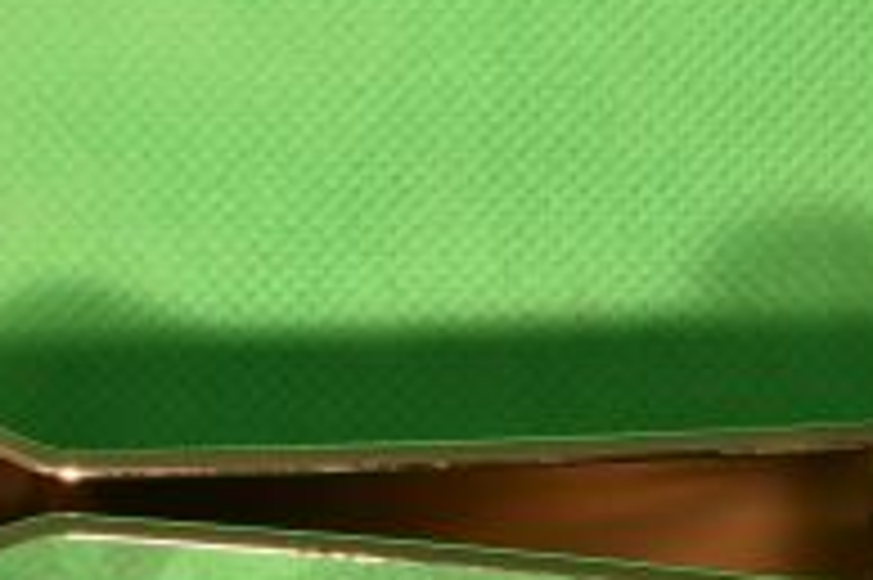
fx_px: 4507
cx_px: 630
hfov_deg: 11.0
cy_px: 549
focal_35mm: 186
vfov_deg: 7.3
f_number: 10
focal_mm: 40
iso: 900
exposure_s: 1/60
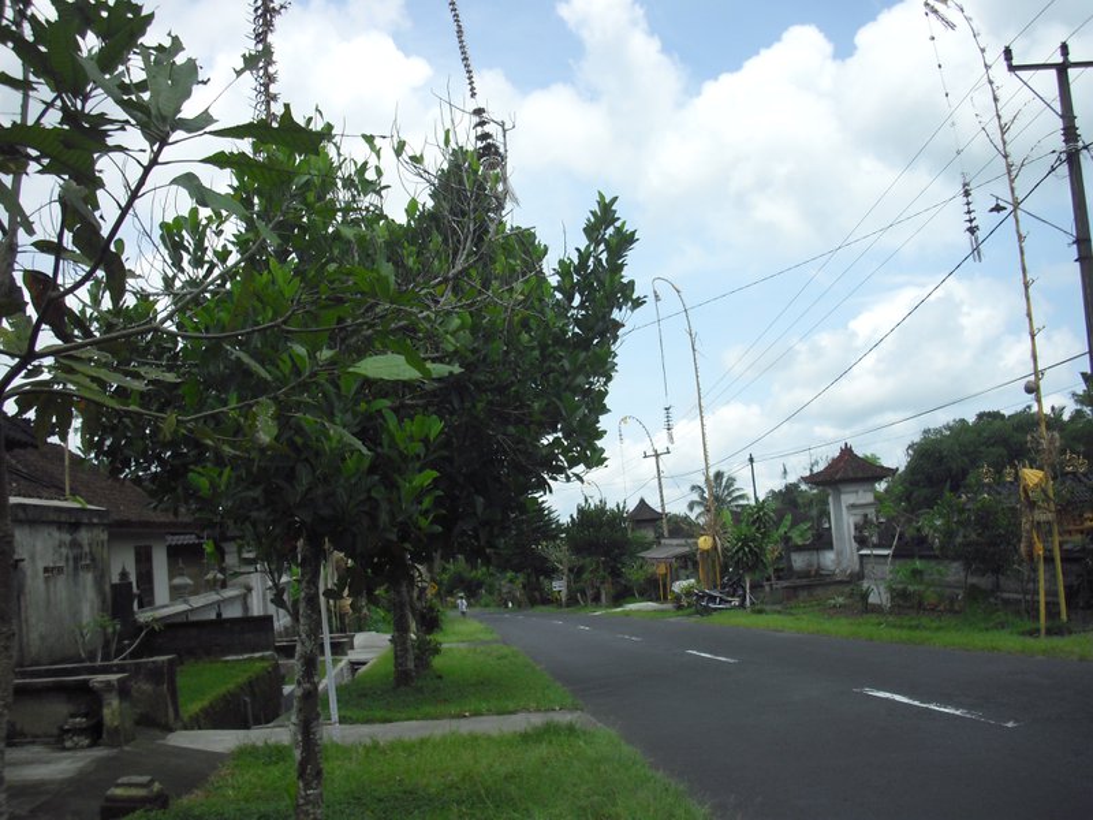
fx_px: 1200
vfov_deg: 37.7
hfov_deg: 49.0
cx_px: 546
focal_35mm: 38
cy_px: 410
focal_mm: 6.2
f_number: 8
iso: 100
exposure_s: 1/250
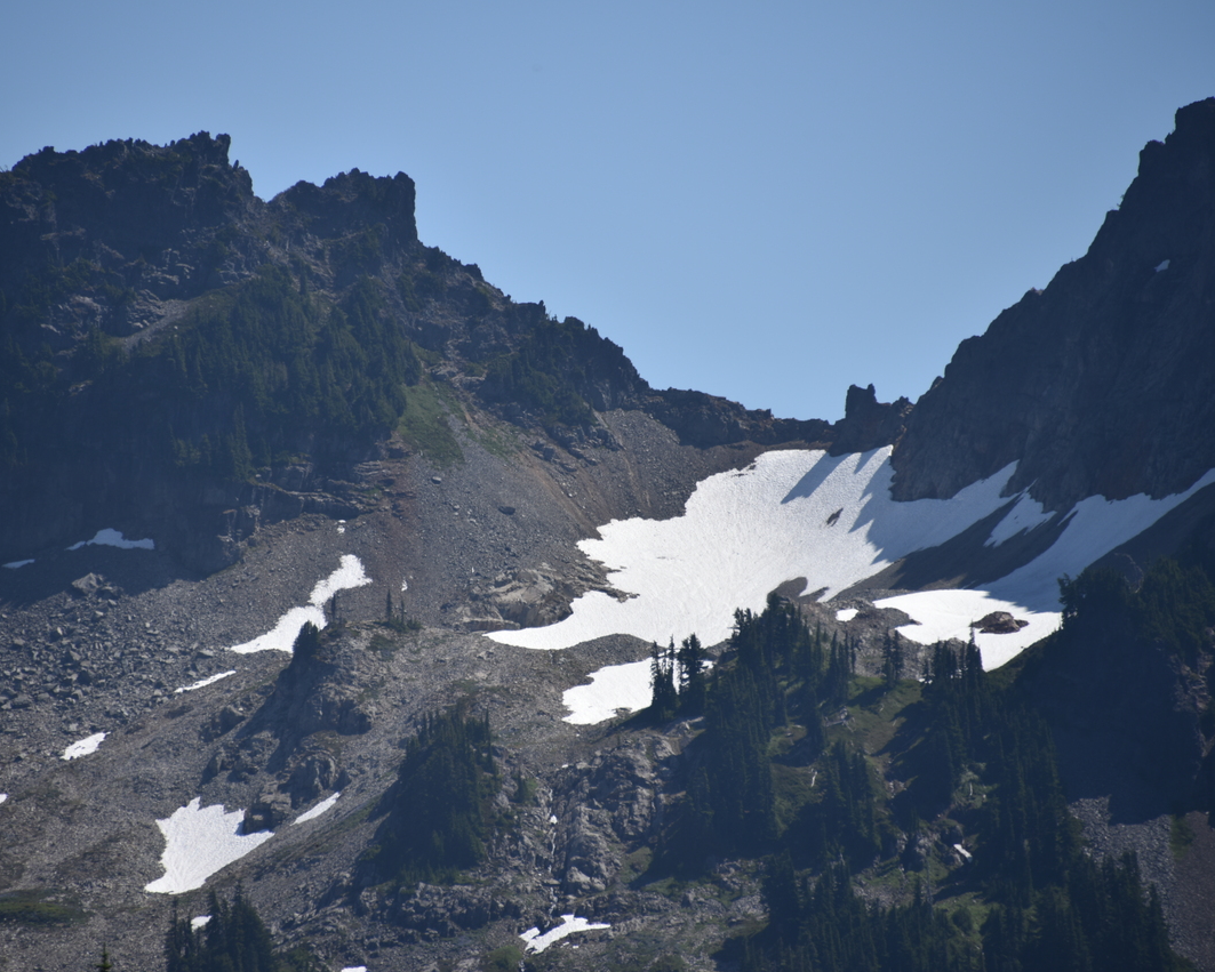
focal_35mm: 339
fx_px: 12194
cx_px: 513
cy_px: 485
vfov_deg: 4.6
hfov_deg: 5.7
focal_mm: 300
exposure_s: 1/640
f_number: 7.1
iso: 100
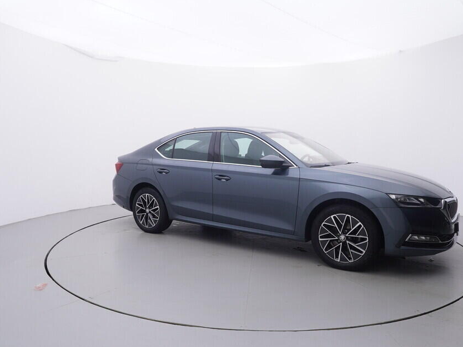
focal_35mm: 27
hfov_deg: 66.1
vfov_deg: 52.0
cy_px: 188
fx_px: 356
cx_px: 230
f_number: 5
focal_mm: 15
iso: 200
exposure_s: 1/80
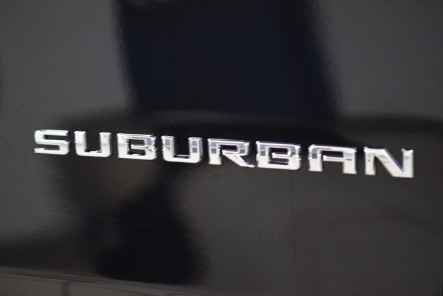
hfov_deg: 19.5
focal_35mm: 105
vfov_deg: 13.0
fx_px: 1292
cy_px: 148
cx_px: 222
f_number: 2.8
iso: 1600
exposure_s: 1/40
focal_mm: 70
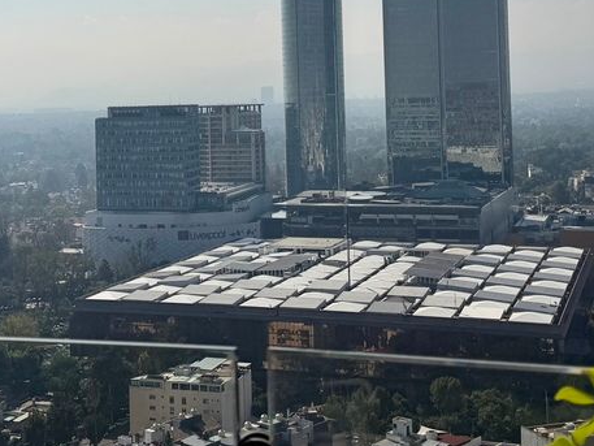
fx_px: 1081
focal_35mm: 63
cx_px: 231
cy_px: 69
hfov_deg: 30.6
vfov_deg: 22.9
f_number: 1.78
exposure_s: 1/22727
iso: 80
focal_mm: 6.76
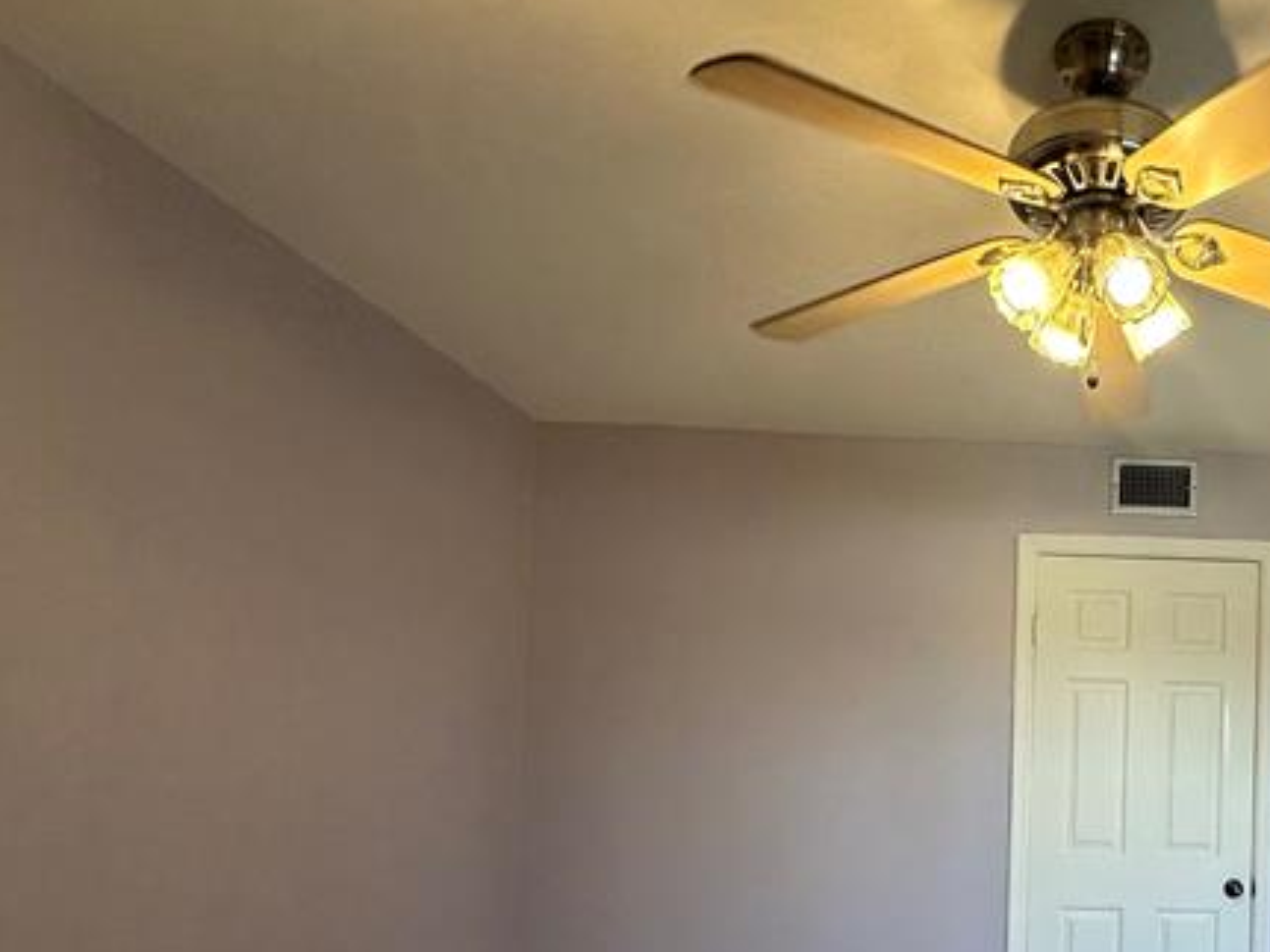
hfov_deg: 59.9
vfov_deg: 49.9
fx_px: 954
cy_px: 762
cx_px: 1078
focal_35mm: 26
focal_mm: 2.22
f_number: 2.2
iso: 125
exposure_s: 1/120
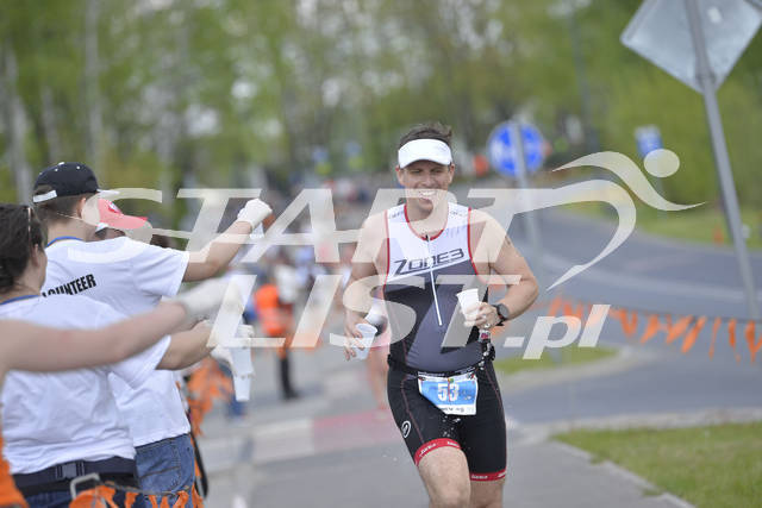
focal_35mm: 200
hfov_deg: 10.3
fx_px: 4234
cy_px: 254
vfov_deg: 6.9
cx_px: 381
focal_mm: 200
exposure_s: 1/2500
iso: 400
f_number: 4
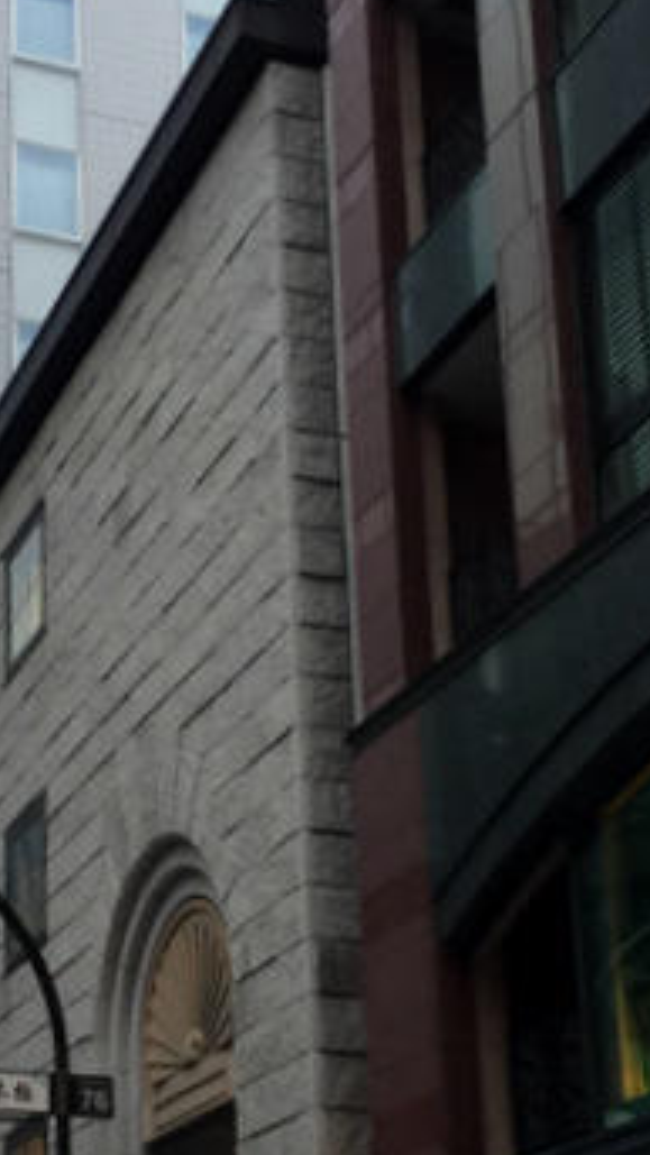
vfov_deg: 30.8
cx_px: 219
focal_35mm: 67
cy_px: 902
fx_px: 2052
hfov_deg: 18.0
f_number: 2.2
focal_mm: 4.2
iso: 32
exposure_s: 1/40
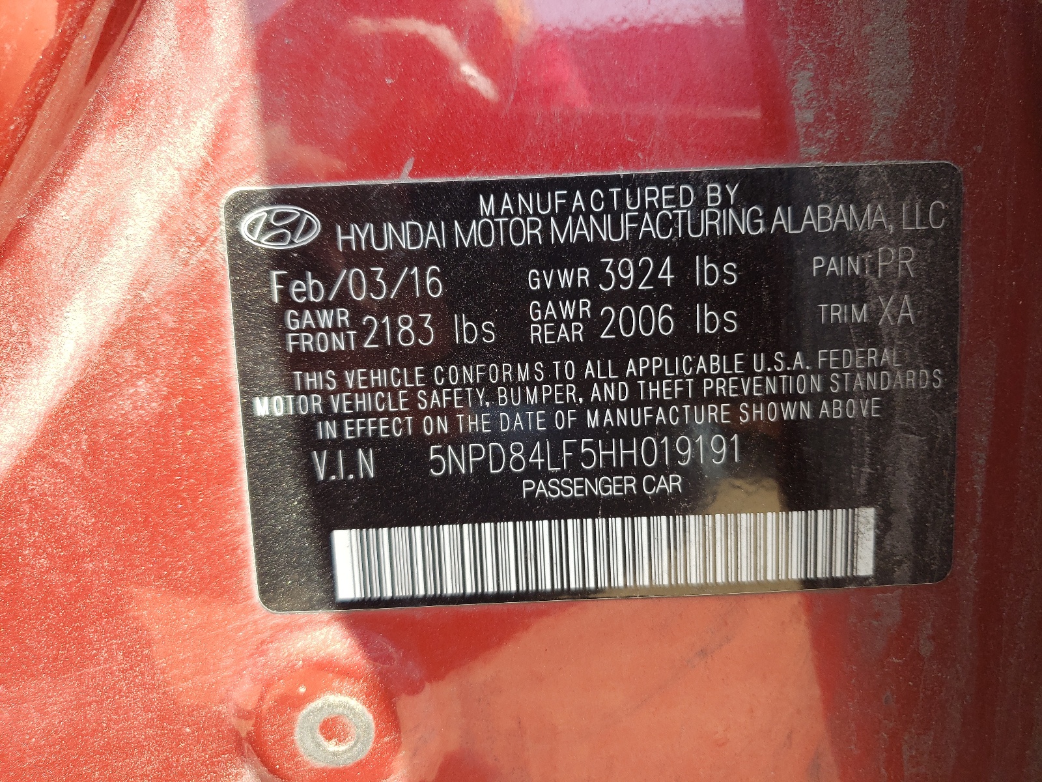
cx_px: 521
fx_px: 783
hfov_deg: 67.3
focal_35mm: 26
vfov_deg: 53.1
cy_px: 391
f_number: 1.5
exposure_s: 1/256
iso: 50
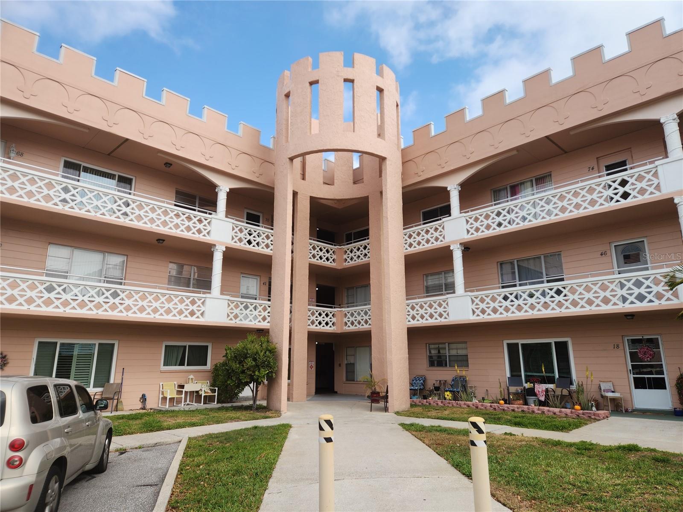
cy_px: 256
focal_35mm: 23
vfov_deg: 58.9
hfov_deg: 73.9
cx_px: 342
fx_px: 454
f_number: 1.8
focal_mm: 5.4
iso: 20
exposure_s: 1/942
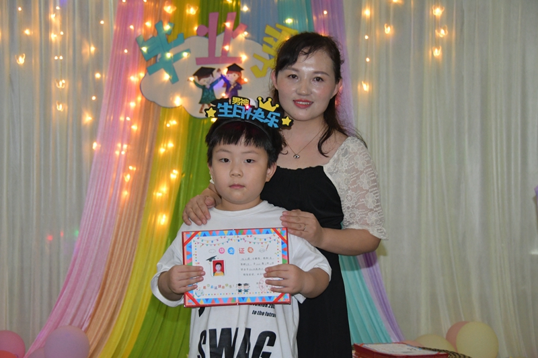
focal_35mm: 66
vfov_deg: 20.6
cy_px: 179
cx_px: 269
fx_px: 986
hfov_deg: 30.5
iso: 2200
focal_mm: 44
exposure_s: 1/60
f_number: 4.5
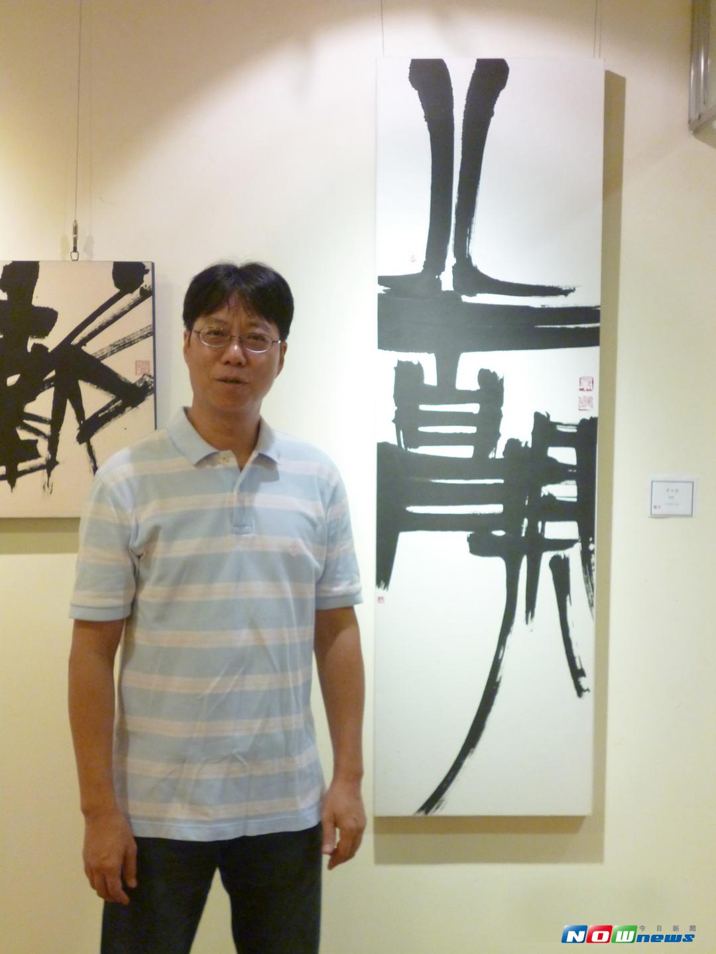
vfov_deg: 38.2
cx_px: 358
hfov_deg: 29.1
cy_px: 477
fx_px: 1379
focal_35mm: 50
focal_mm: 8.9
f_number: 3.6
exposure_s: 1/20
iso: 400
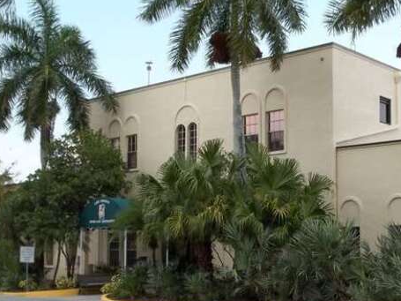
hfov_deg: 32.7
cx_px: 290
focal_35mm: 58
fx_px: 672
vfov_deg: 25.1
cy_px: 192
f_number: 3.3
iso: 64
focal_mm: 5.9
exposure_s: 1/250
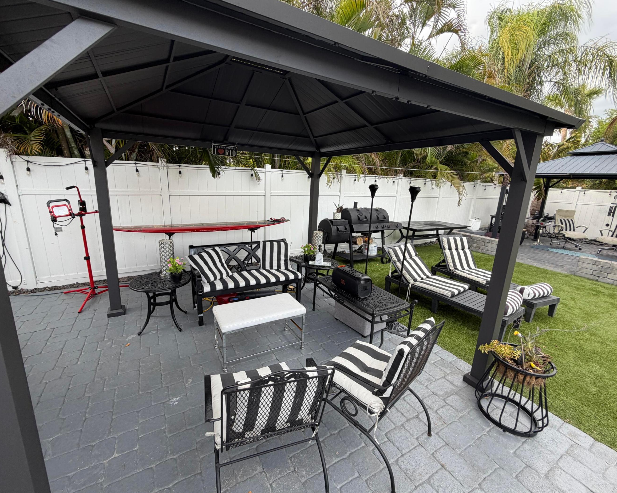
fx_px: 274
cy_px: 242
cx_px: 303
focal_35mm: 15
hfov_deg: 96.8
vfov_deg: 84.0
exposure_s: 1/121
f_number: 2.2
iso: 80
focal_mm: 2.22
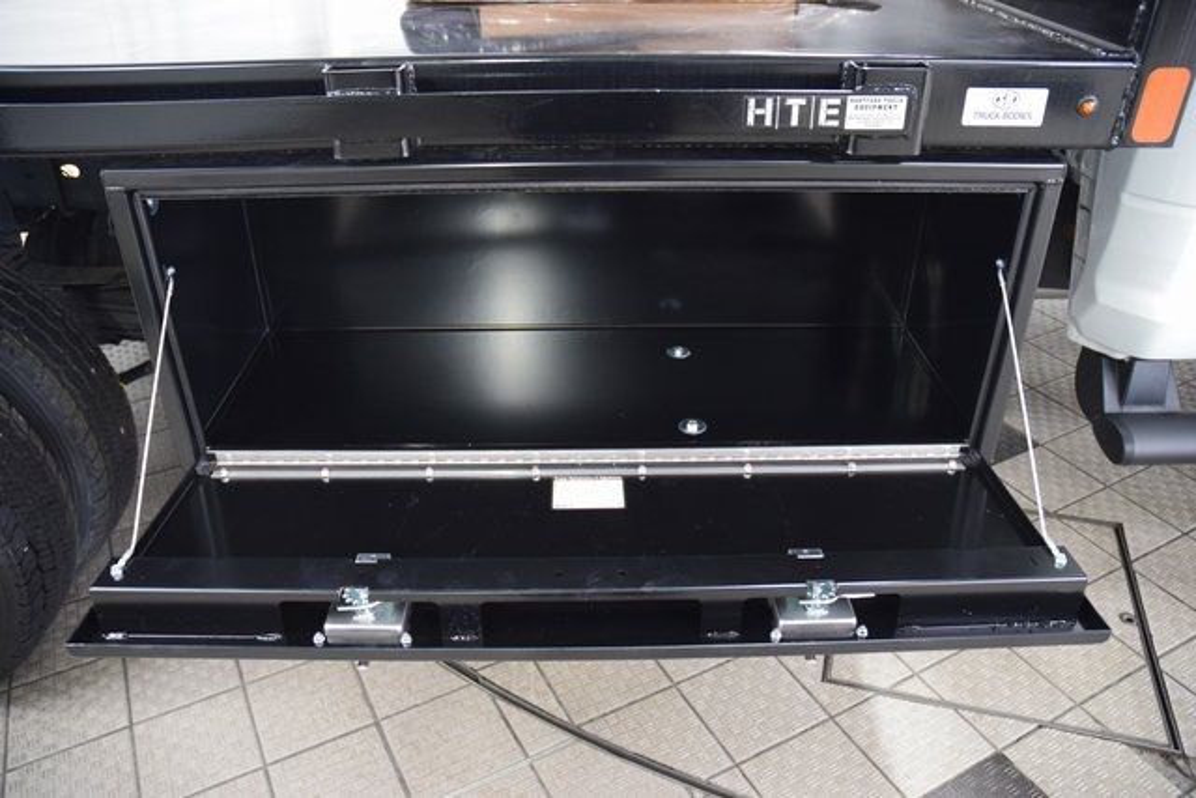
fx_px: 897
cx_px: 598
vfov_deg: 48.0
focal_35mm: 27
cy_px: 399
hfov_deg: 67.4
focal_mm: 18
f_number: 3.5
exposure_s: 1/15
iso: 1600
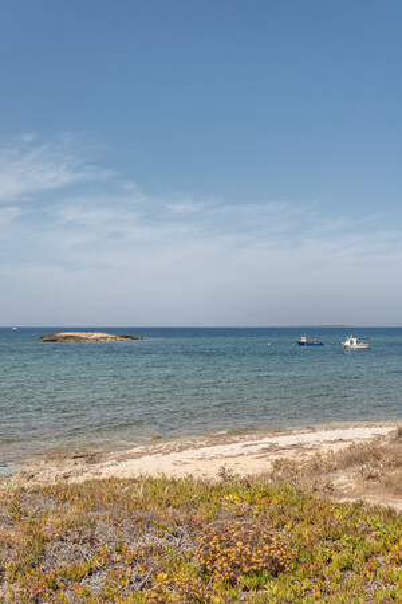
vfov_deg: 46.4
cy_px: 302
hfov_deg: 31.9
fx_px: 703
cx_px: 201
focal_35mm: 42
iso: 100
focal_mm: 42
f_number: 8
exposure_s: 1/400
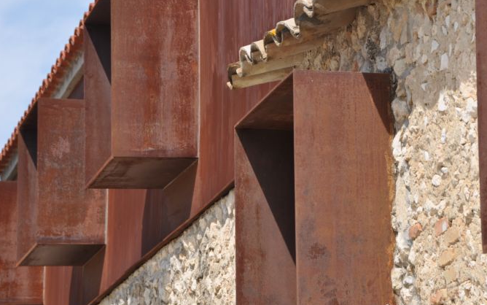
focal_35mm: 174
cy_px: 144
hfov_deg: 12.1
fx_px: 2305
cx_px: 249
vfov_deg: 7.6
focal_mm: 95
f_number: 9
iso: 200
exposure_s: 1/320
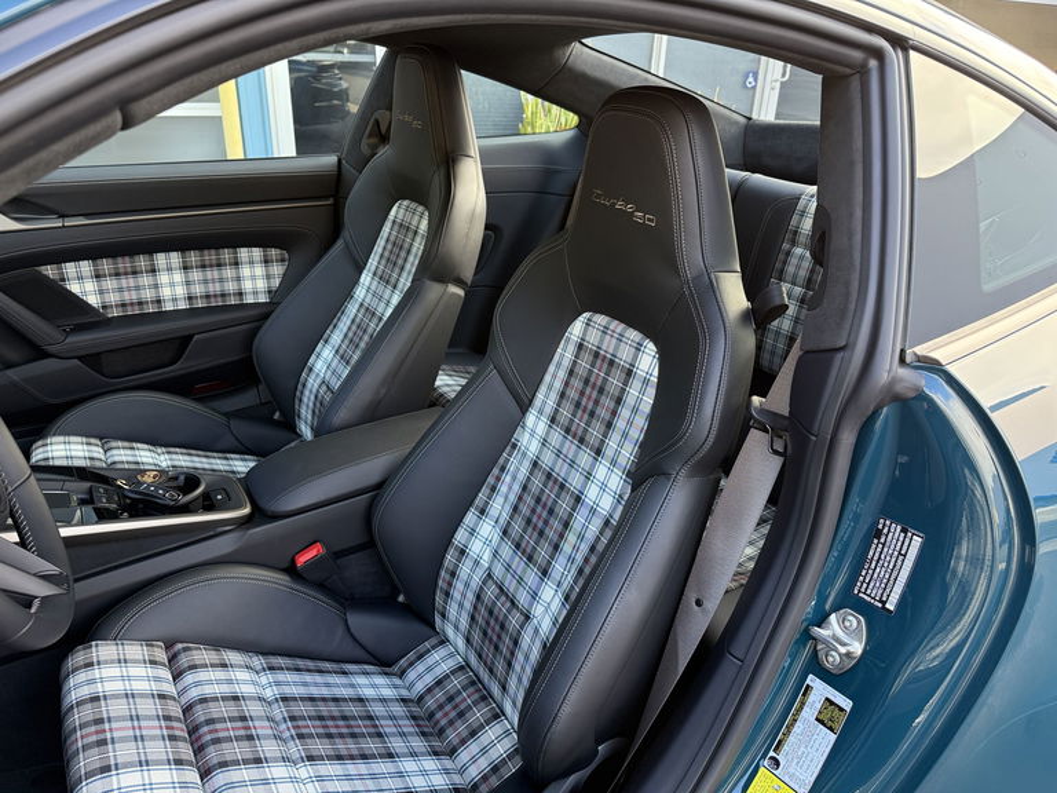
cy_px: 396
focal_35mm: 24
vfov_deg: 56.8
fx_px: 733
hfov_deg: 71.6
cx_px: 528
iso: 200
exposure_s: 1/232
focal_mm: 6.76
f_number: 1.78
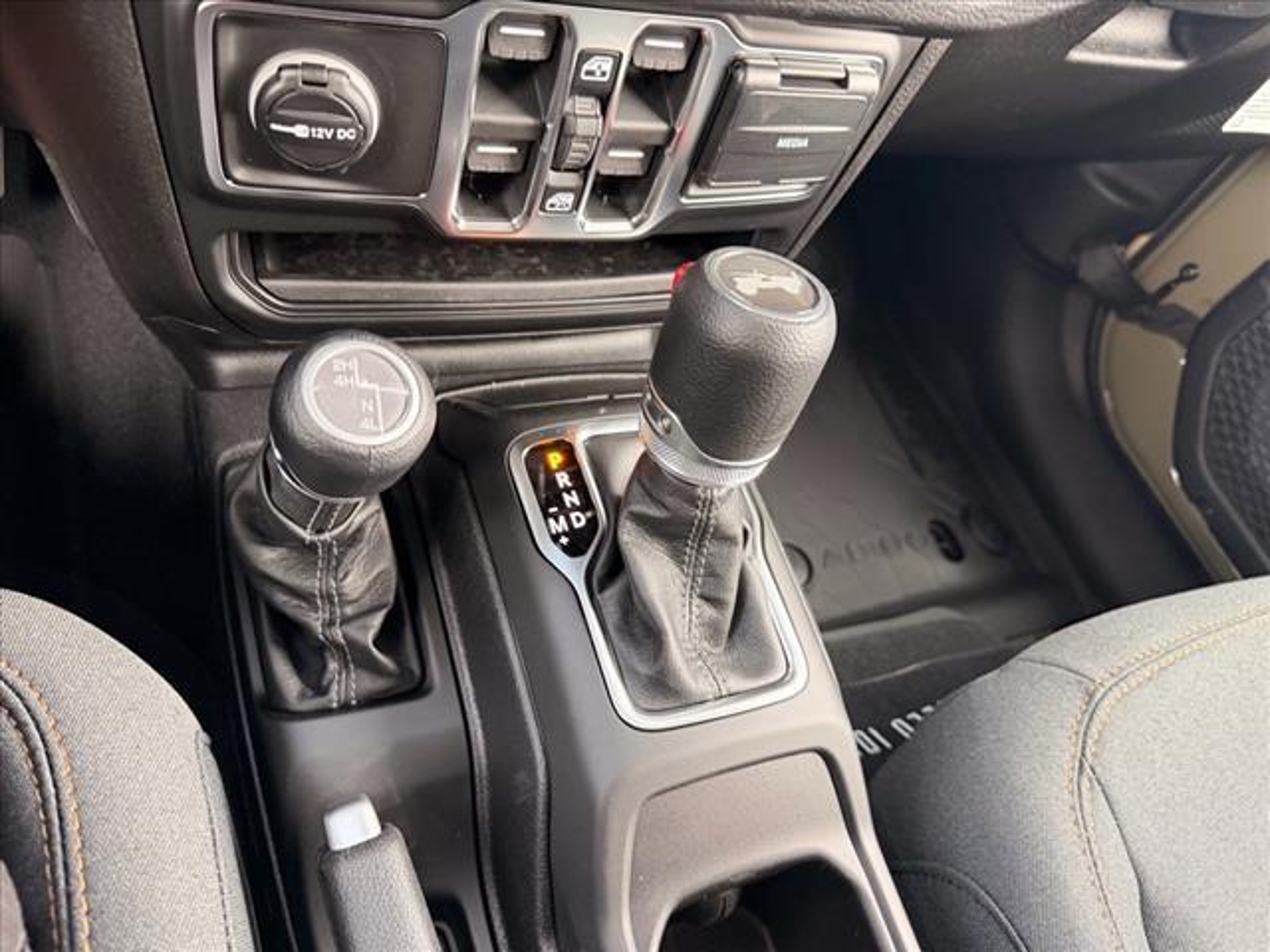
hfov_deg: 71.6
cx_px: 635
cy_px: 476
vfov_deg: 56.8
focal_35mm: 24
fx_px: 881
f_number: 1.78
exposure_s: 1/60
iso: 400
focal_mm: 6.76
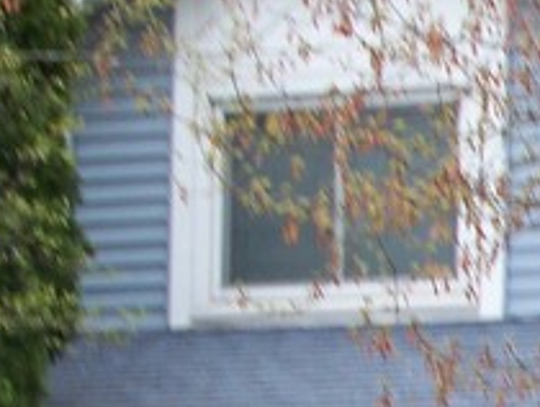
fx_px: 5029
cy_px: 629
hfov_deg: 5.9
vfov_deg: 4.6
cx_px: 1360
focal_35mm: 322
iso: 64
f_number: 2.9
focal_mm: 9.86
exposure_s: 1/80
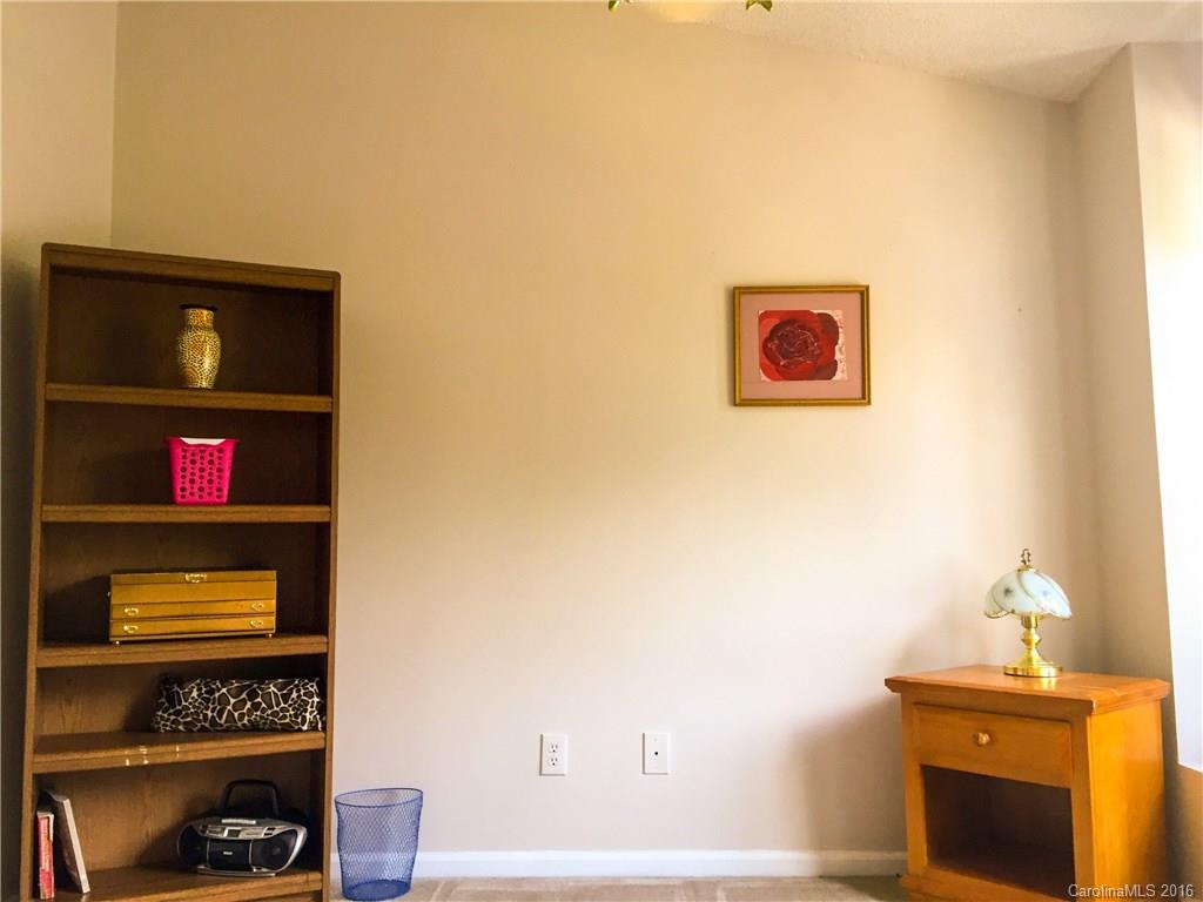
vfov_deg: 48.2
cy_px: 451
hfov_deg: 61.7
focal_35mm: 29
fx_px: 1008
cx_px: 602
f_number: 2.2
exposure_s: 1/30
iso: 80
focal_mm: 4.15
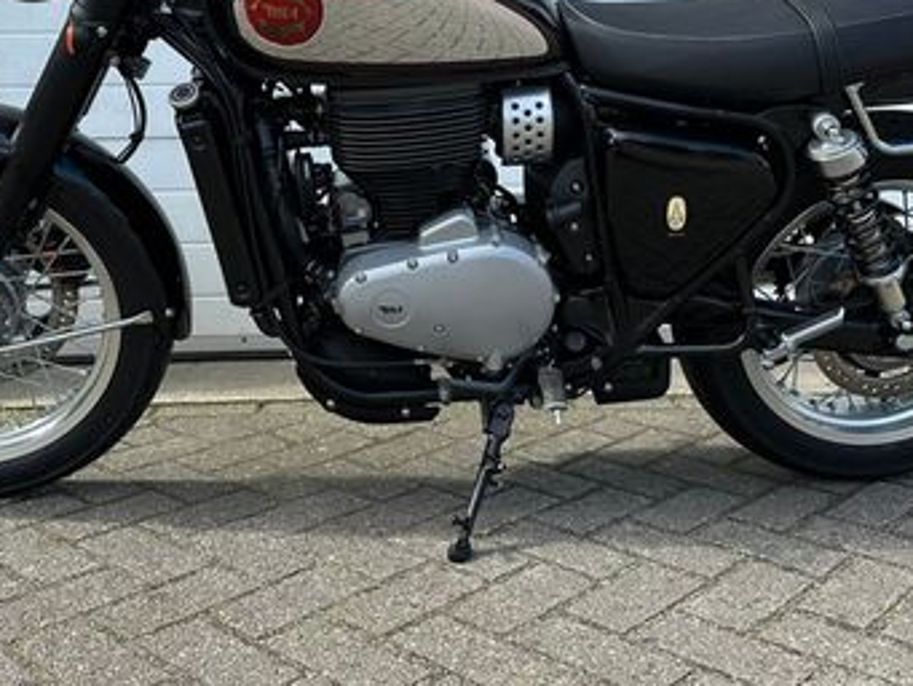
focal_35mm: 45
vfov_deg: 31.0
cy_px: 88
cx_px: 431
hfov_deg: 42.0
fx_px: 1187
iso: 80
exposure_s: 1/1541
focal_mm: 6.86
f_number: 1.78
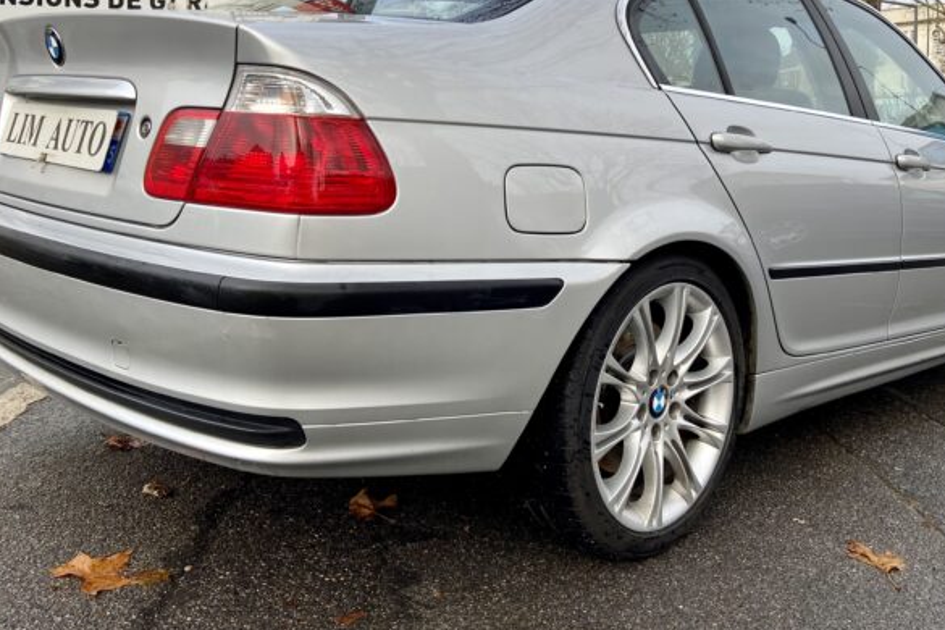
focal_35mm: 37
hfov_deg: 51.8
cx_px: 530
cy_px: 171
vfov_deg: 35.3
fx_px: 971
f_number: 1.8
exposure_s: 1/156
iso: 32
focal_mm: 4.25
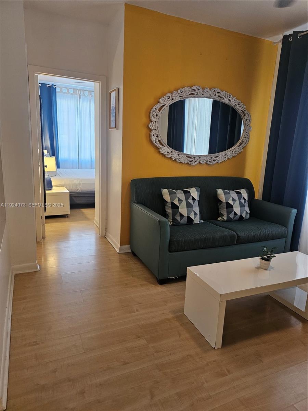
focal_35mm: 23
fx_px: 273
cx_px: 154
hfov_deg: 58.9
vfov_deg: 73.9
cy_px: 206
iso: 320
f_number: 1.7
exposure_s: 1/120
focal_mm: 6.3
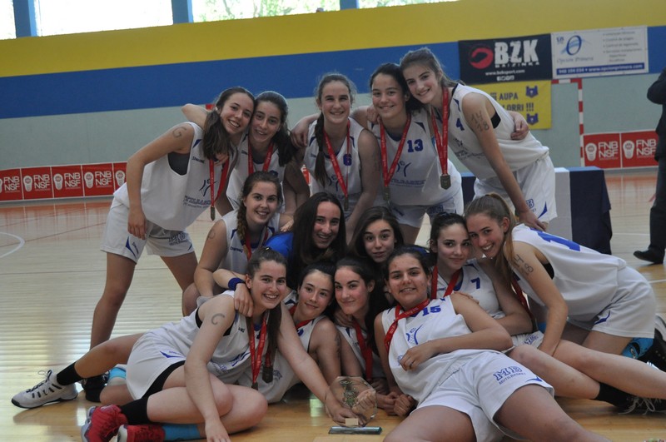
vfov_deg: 26.4
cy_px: 221
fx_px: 942
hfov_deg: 38.9
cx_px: 333
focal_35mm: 51
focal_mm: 34
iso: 1600
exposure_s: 1/250
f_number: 4.5
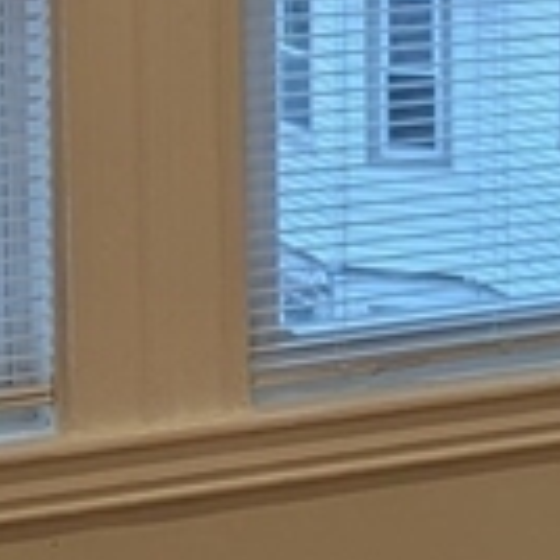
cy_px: -8
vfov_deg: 10.7
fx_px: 2965
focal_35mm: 162
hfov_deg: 10.8
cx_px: 280
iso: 40
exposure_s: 1/120
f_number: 1.7
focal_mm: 4.53
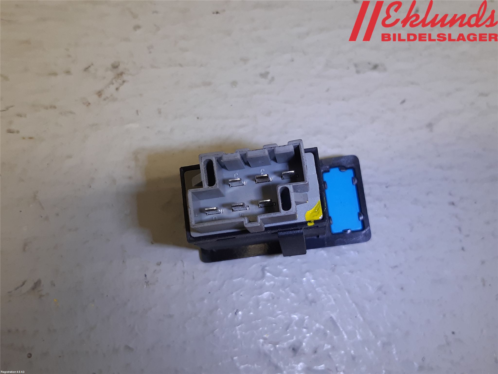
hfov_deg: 67.3
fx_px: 374
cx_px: 249
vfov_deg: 53.1
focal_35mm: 26
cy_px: 187
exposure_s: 1/50
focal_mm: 3.93
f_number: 1.7
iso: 80
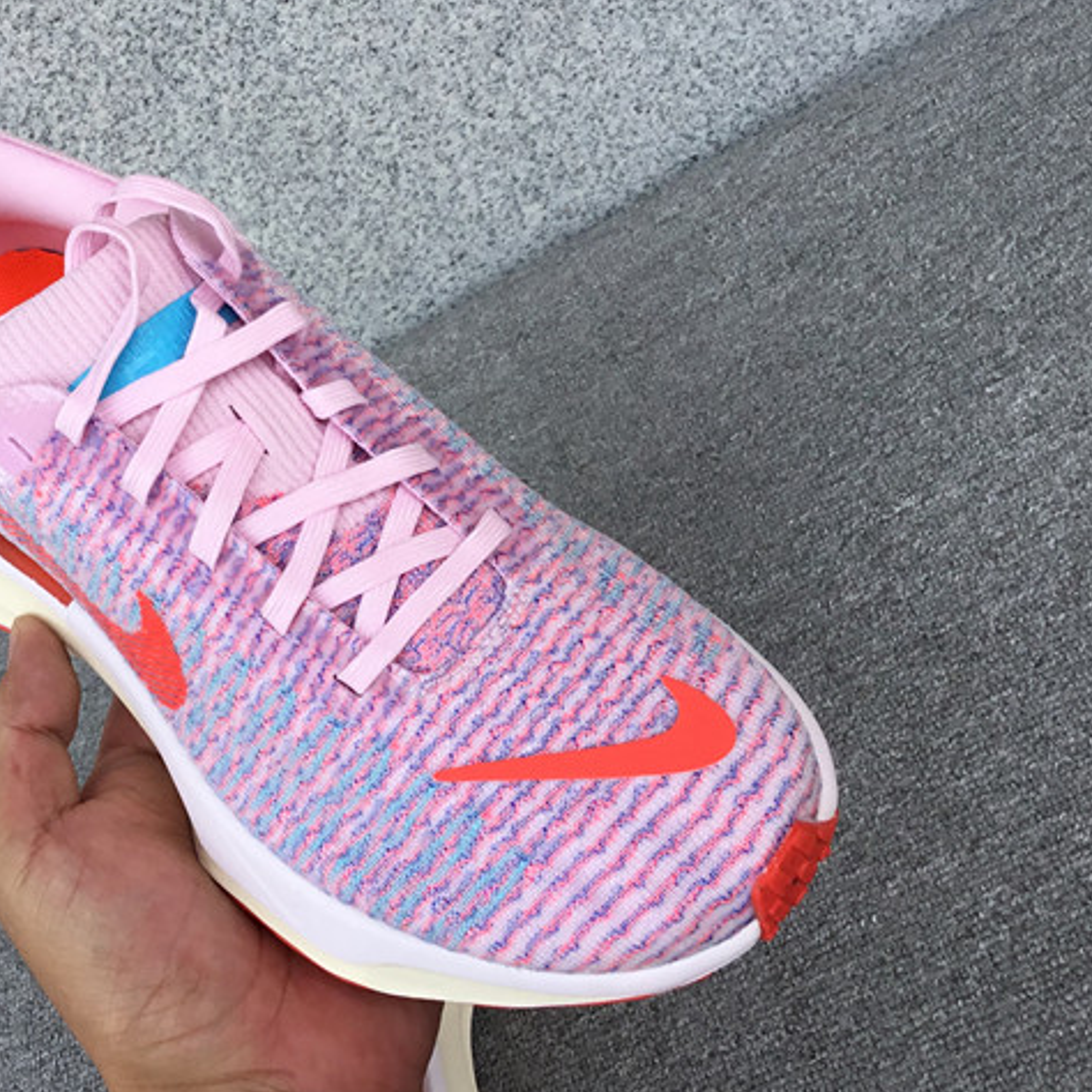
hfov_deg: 32.2
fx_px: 1856
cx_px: 274
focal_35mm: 52
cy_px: 455
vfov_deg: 32.7
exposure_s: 1/424
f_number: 2.4
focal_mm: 3.3
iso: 25
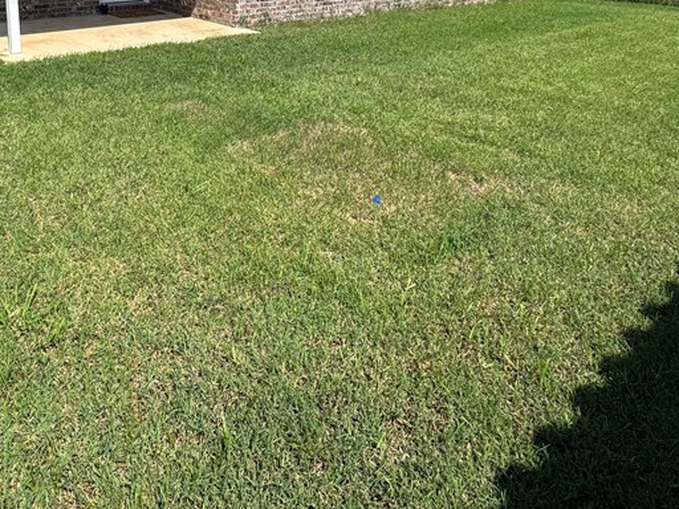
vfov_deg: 45.0
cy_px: 48
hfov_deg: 60.8
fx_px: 549
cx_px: 191
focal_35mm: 28
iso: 50
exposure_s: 1/1477
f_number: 2.2
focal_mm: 2.22
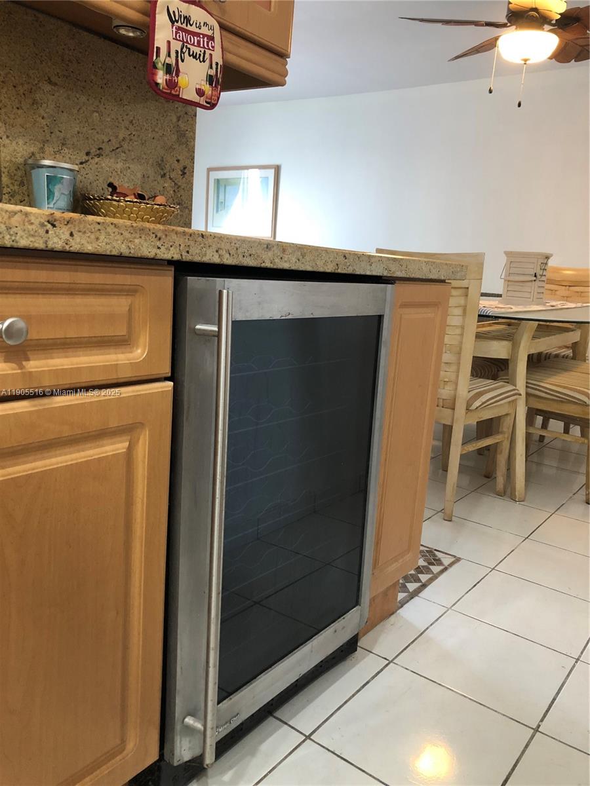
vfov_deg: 63.4
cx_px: 295
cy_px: 393
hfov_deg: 49.7
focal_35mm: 28
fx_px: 636
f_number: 1.8
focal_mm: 3.99
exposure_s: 1/15
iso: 64
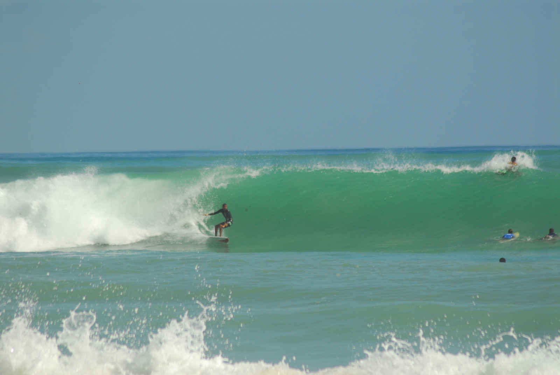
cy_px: 188
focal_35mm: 345
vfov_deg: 4.0
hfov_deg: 6.0
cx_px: 280
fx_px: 5373
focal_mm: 230
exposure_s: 1/1250
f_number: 5.6
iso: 200
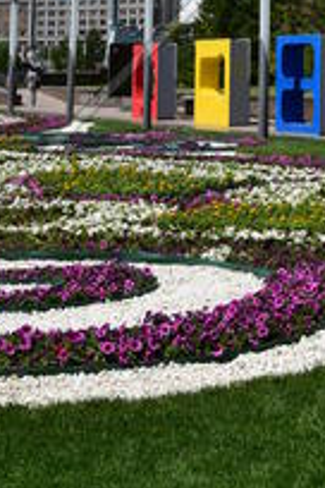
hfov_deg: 14.9
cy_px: -175
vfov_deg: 20.5
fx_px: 1211
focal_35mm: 89
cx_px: 372
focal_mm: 21
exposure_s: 1/400
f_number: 9
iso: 100
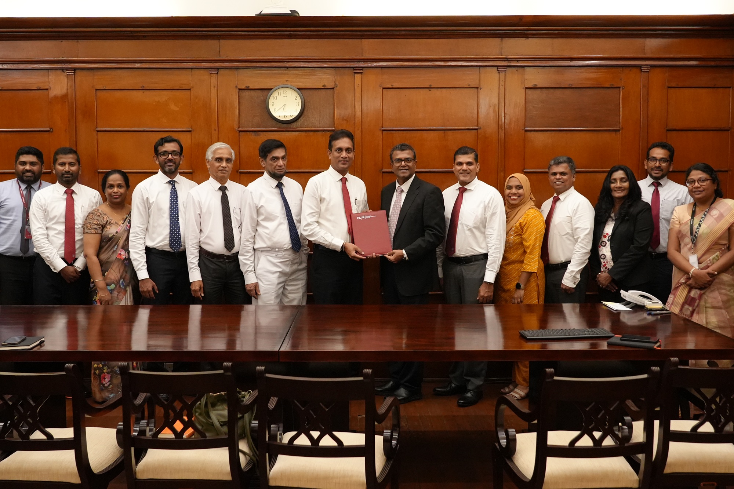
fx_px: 734
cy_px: 244
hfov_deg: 53.1
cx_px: 367
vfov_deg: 36.9
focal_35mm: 36
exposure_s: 1/160
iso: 5000
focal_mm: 24
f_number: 4
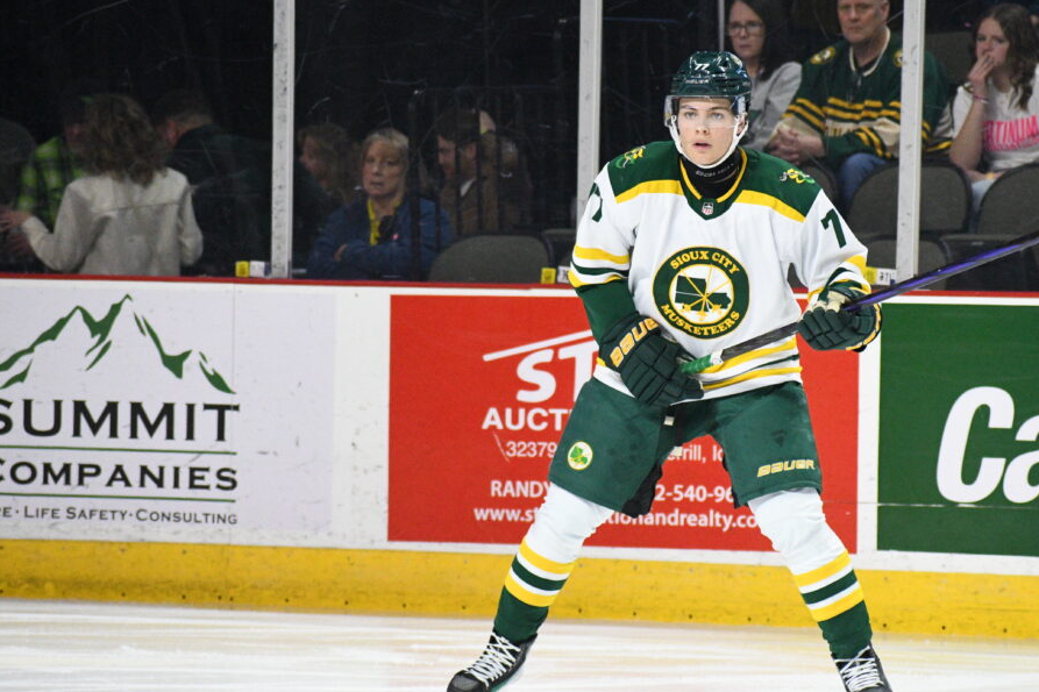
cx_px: 603
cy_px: 429
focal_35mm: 352
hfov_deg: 5.9
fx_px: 10157
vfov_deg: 3.9
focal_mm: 175
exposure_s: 1/1000
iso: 6400
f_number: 5.6
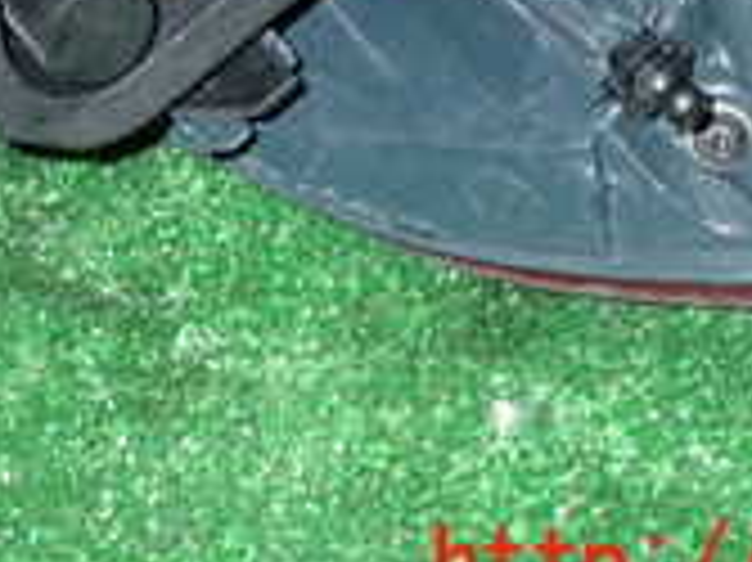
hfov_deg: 18.0
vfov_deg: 12.7
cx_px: 99
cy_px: -387
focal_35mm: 108
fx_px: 2345
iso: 800
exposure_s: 1/30
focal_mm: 5.4
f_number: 6.3
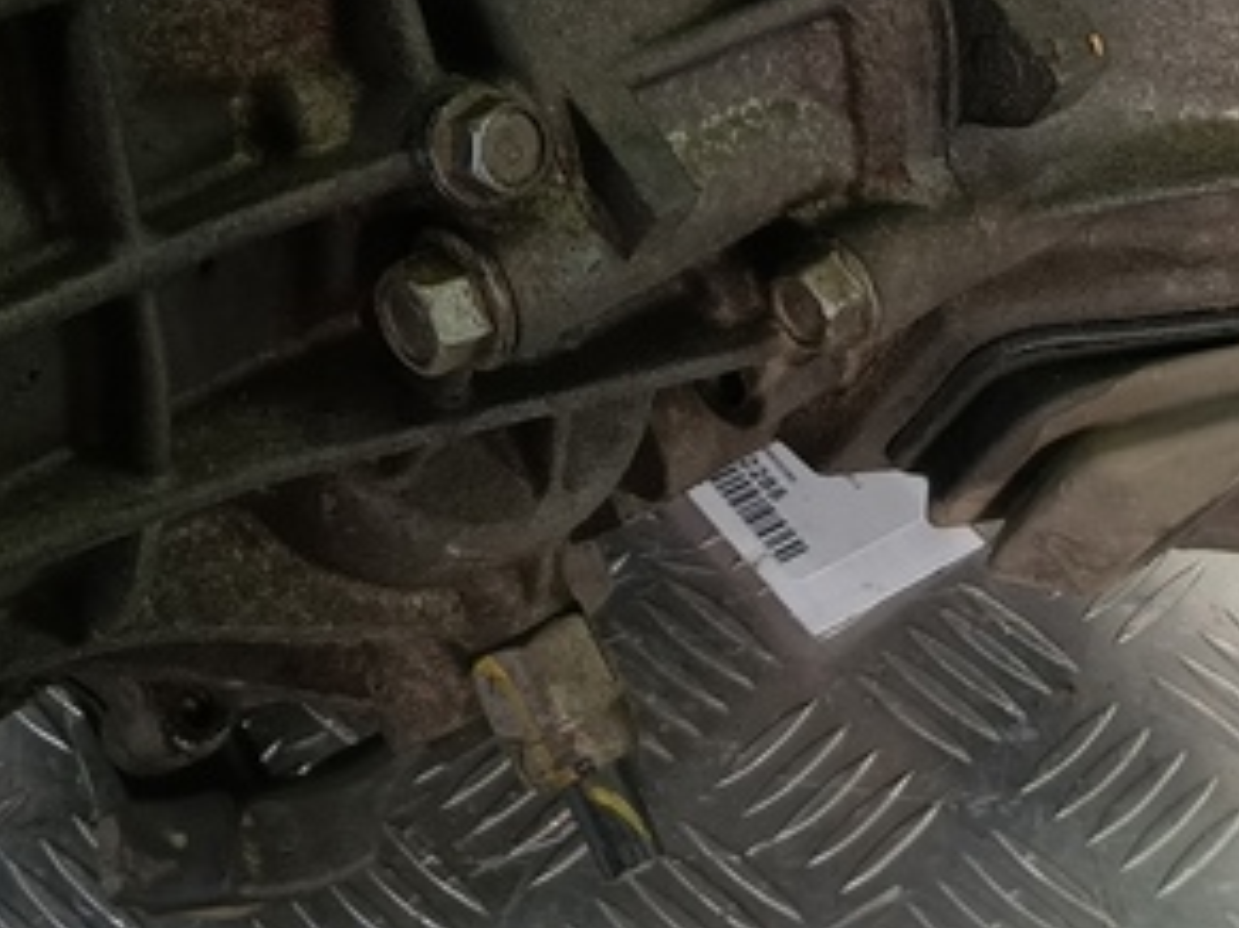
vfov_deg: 17.0
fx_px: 2898
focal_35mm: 81
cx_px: 353
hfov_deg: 23.9
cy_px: -306
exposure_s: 1/50
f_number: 1.6
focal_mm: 4.11
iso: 92
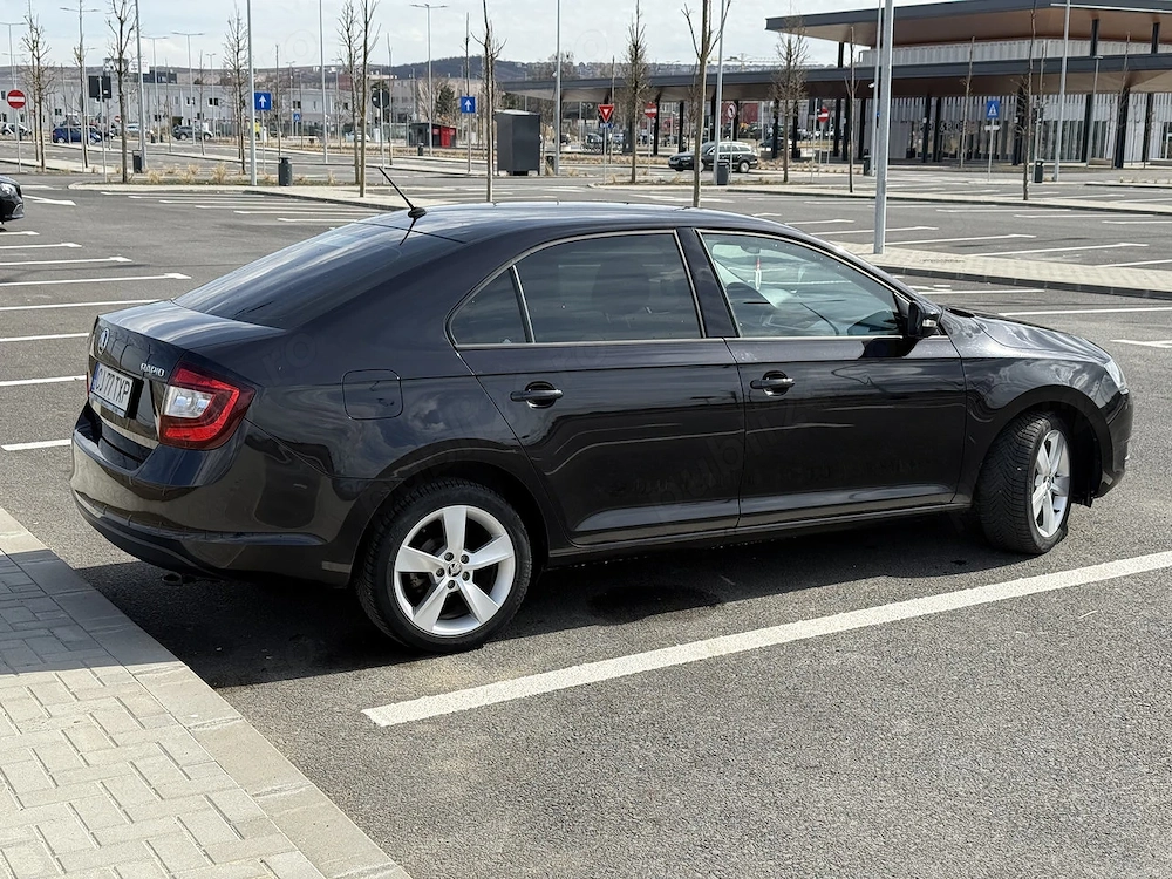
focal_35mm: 48
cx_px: 586
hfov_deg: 39.7
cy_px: 440
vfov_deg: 30.3
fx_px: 1625
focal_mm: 6.76
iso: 100
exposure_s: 1/3096
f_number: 1.78
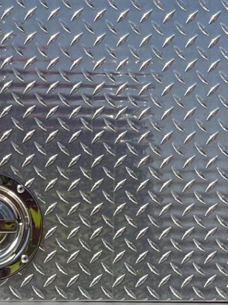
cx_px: -78
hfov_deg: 10.0
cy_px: 298
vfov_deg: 13.4
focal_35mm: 145
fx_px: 1274
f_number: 1.6
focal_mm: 5.1
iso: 32
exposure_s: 1/3165
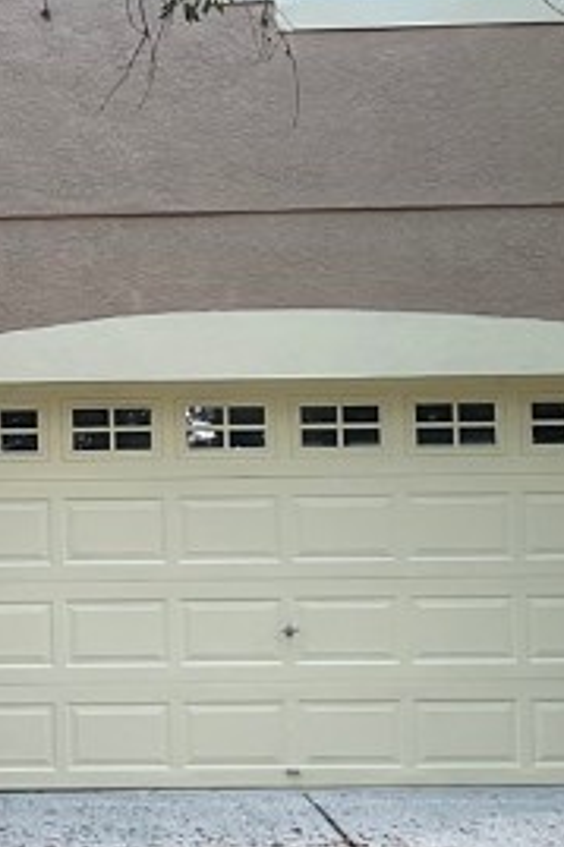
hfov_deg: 11.6
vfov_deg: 17.8
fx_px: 2706
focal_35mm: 115
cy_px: 416
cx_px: -154
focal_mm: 3
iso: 25
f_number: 1.8
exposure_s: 1/100
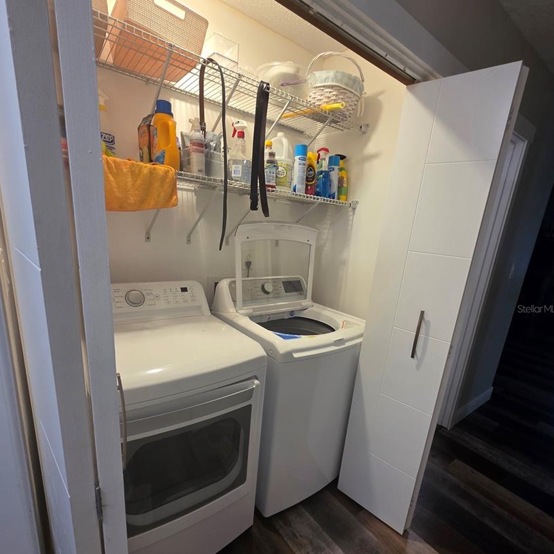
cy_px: 308
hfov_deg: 87.4
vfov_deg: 87.1
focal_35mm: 16
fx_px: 290
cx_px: 274
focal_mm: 2.2
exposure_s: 1/60
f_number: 1.9
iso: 160
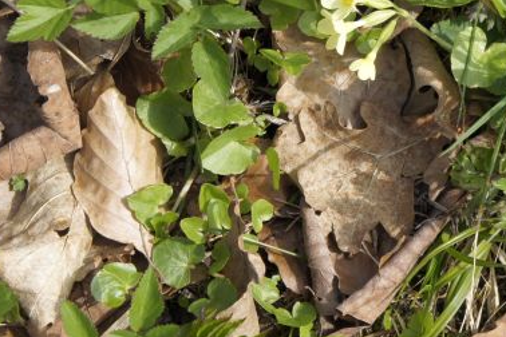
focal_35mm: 149
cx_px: 501
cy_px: 76
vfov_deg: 9.2
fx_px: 2095
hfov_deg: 13.6
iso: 200
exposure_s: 1/250
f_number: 8
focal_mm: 47
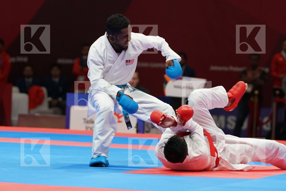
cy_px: 96
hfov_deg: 7.7
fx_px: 2121
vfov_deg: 5.1
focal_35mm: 267
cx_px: 143
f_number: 4
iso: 4000
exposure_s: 1/1000
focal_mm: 178
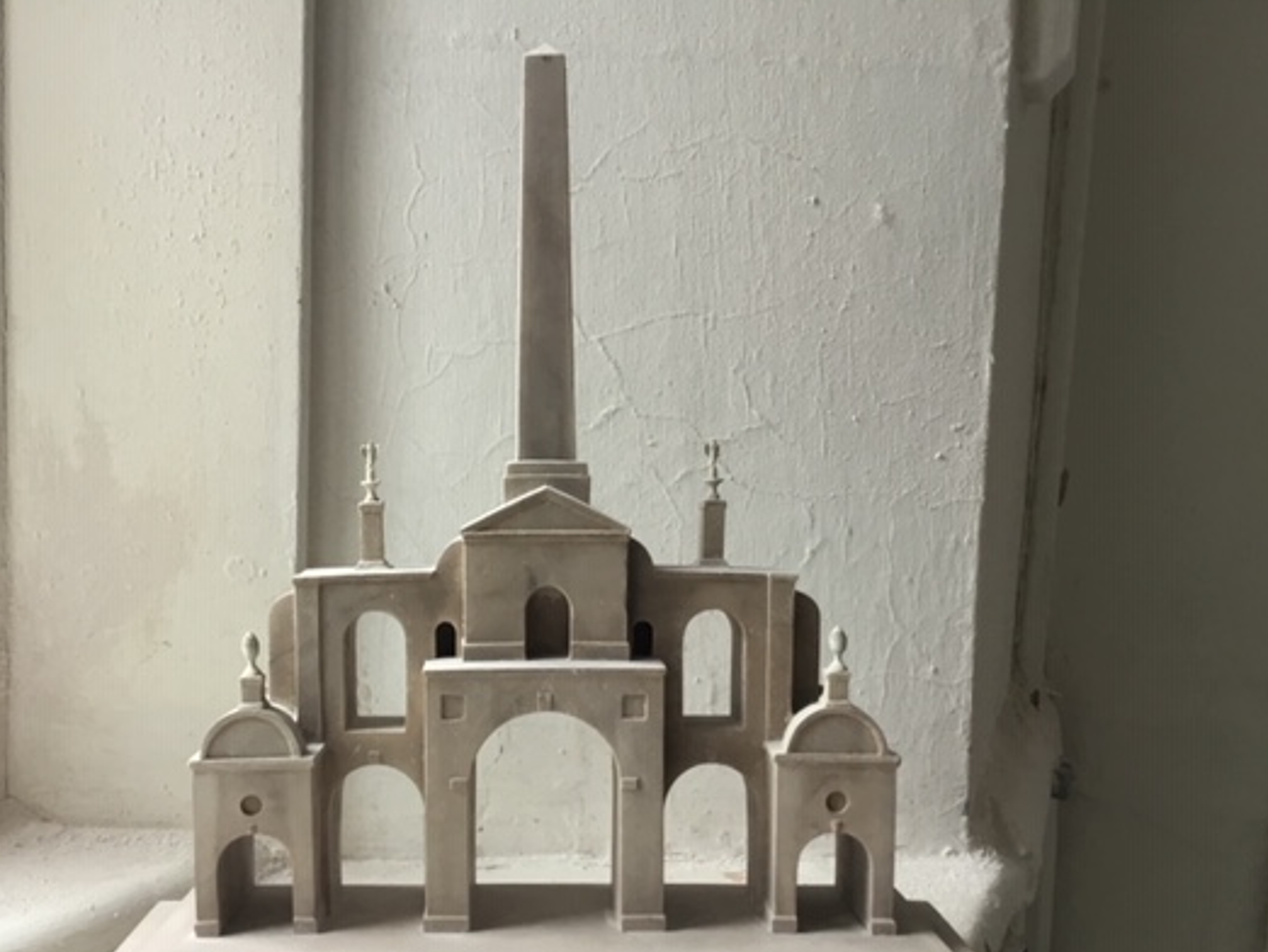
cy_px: 580
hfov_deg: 48.6
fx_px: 1393
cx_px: 503
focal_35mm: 38
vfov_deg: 37.6
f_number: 2.4
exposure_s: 1/33
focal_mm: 3.3
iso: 80
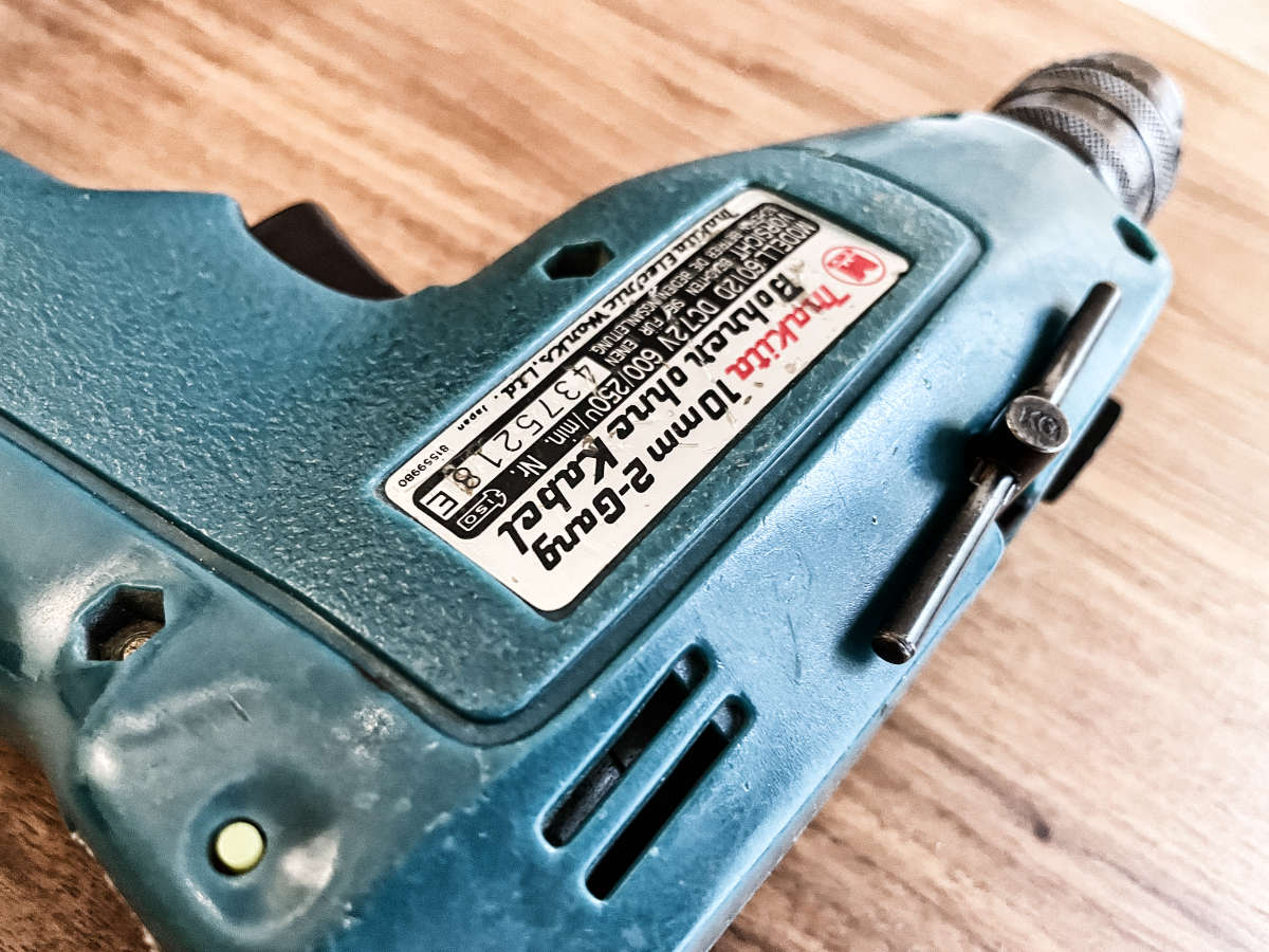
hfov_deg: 67.3
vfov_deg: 53.1
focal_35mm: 26
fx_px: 953
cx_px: 634
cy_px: 476
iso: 500
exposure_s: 1/54
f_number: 1.6
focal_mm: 4.2
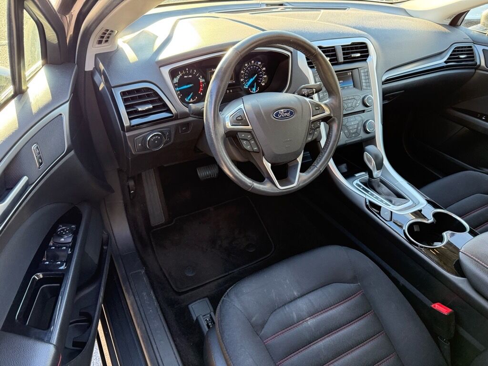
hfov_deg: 71.6
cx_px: 244
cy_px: 183
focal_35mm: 24
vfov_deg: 56.8
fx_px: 338
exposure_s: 1/101
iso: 200
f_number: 1.78
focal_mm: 6.76
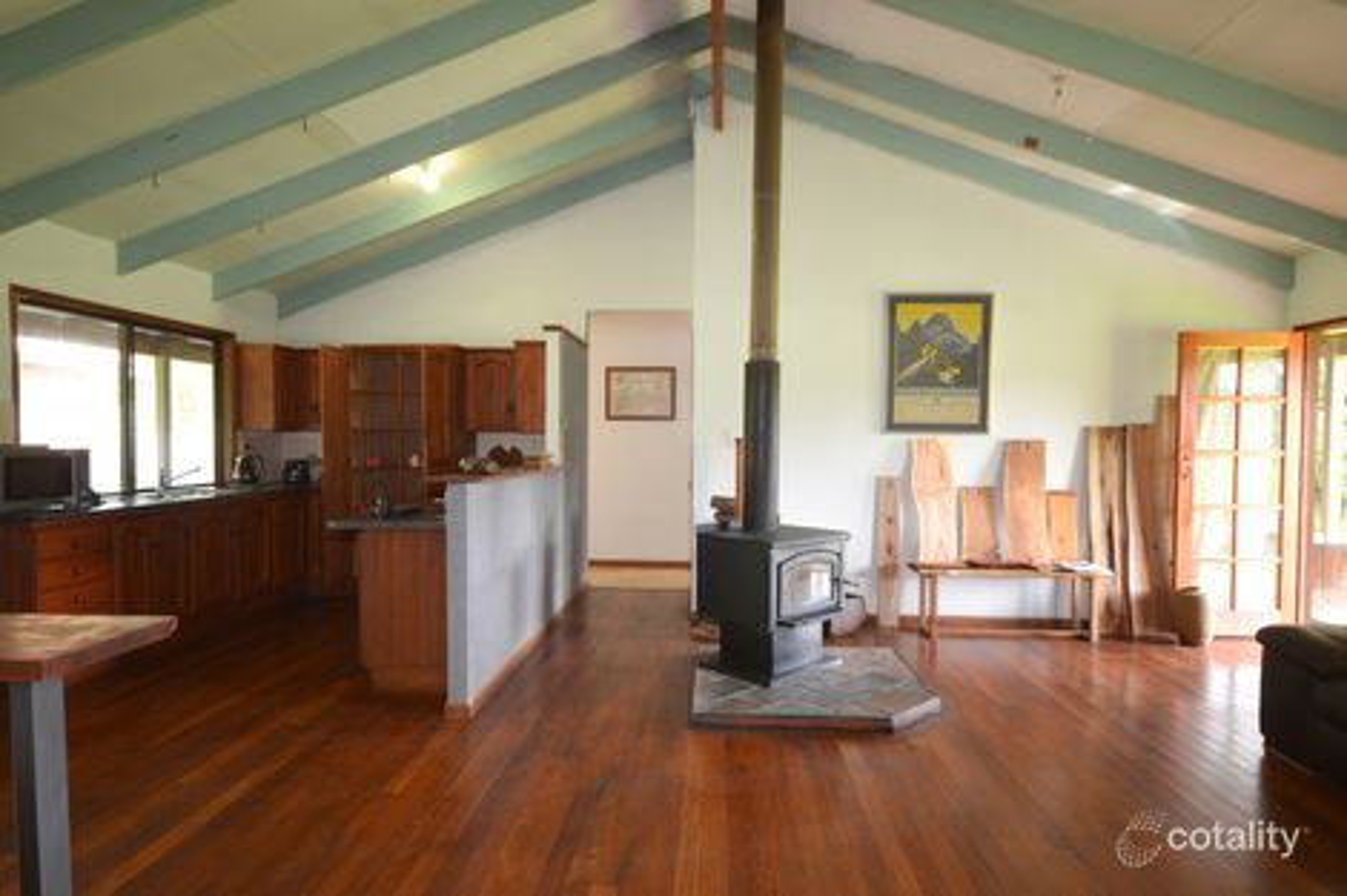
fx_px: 785
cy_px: 448
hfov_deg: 81.2
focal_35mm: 21
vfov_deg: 59.5
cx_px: 674
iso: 720
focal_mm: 14
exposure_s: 1/60
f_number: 4.8
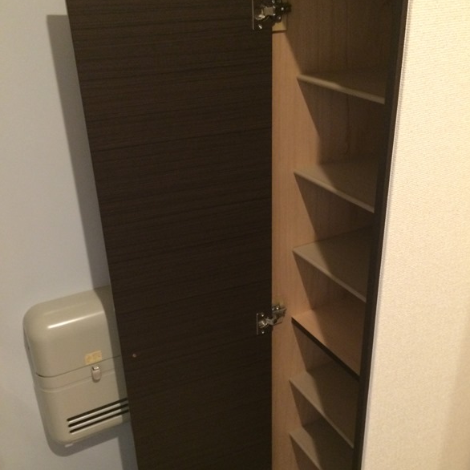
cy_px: 253
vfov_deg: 47.2
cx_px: 240
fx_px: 538
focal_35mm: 35
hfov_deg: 47.2
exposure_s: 1/17
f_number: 2.2
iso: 250
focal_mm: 4.15
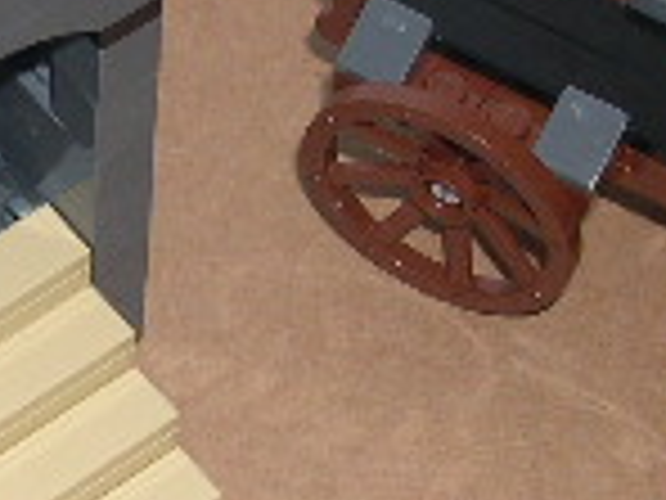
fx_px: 3155
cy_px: 288
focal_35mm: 164
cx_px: -58
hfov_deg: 11.9
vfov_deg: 9.1
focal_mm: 8
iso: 100
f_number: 7.6
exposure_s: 1/60
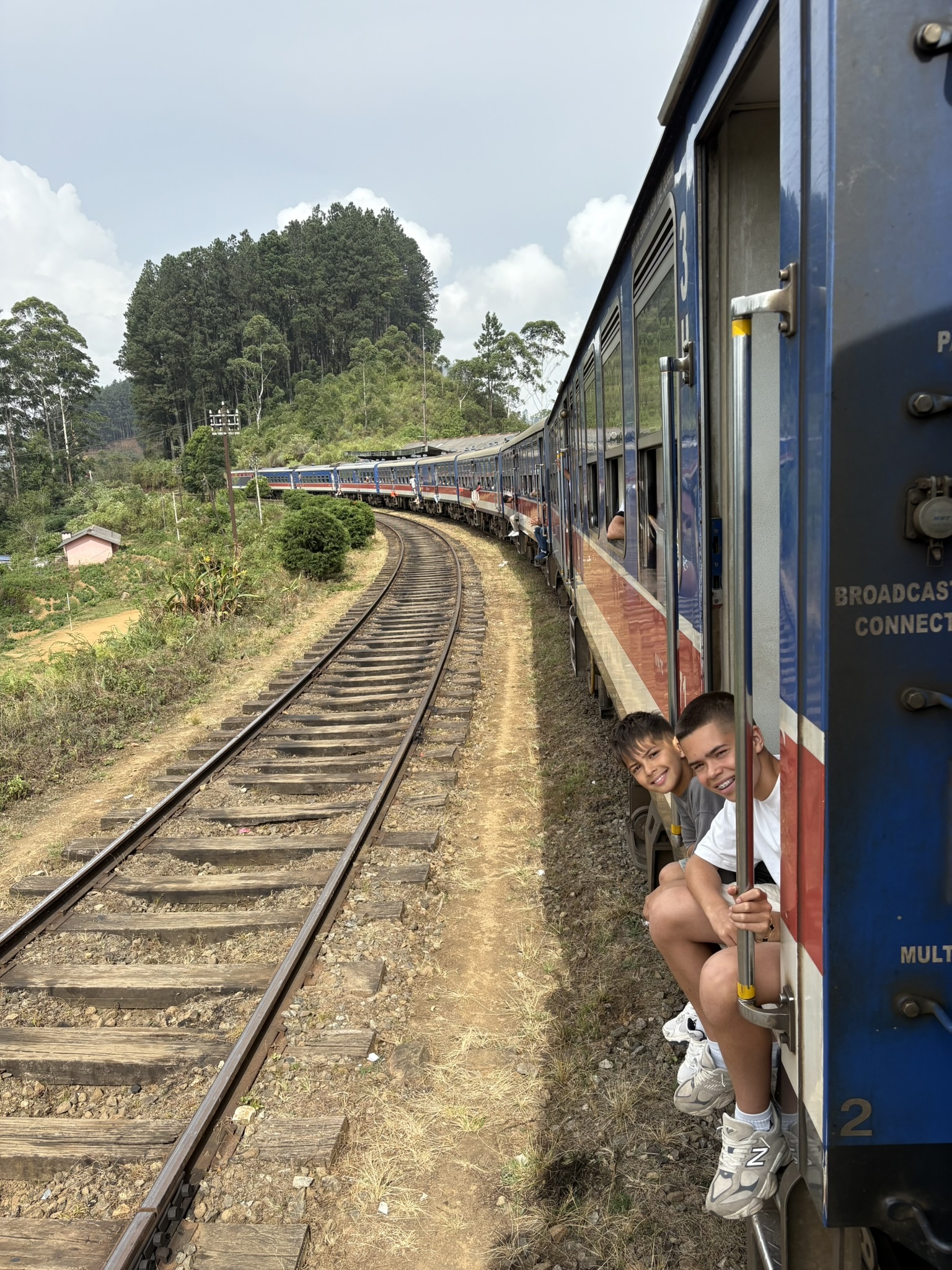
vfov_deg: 67.3
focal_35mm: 26
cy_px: 635
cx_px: 476
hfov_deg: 53.1
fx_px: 953
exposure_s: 1/2364
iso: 50
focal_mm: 5.96
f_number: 1.6
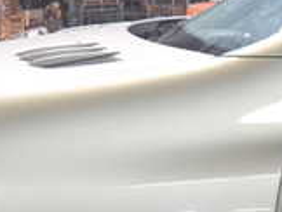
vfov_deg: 13.3
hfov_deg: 17.0
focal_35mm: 111
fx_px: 906
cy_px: 160
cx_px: -44
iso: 200
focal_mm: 5.4
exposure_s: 1/40
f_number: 2.3
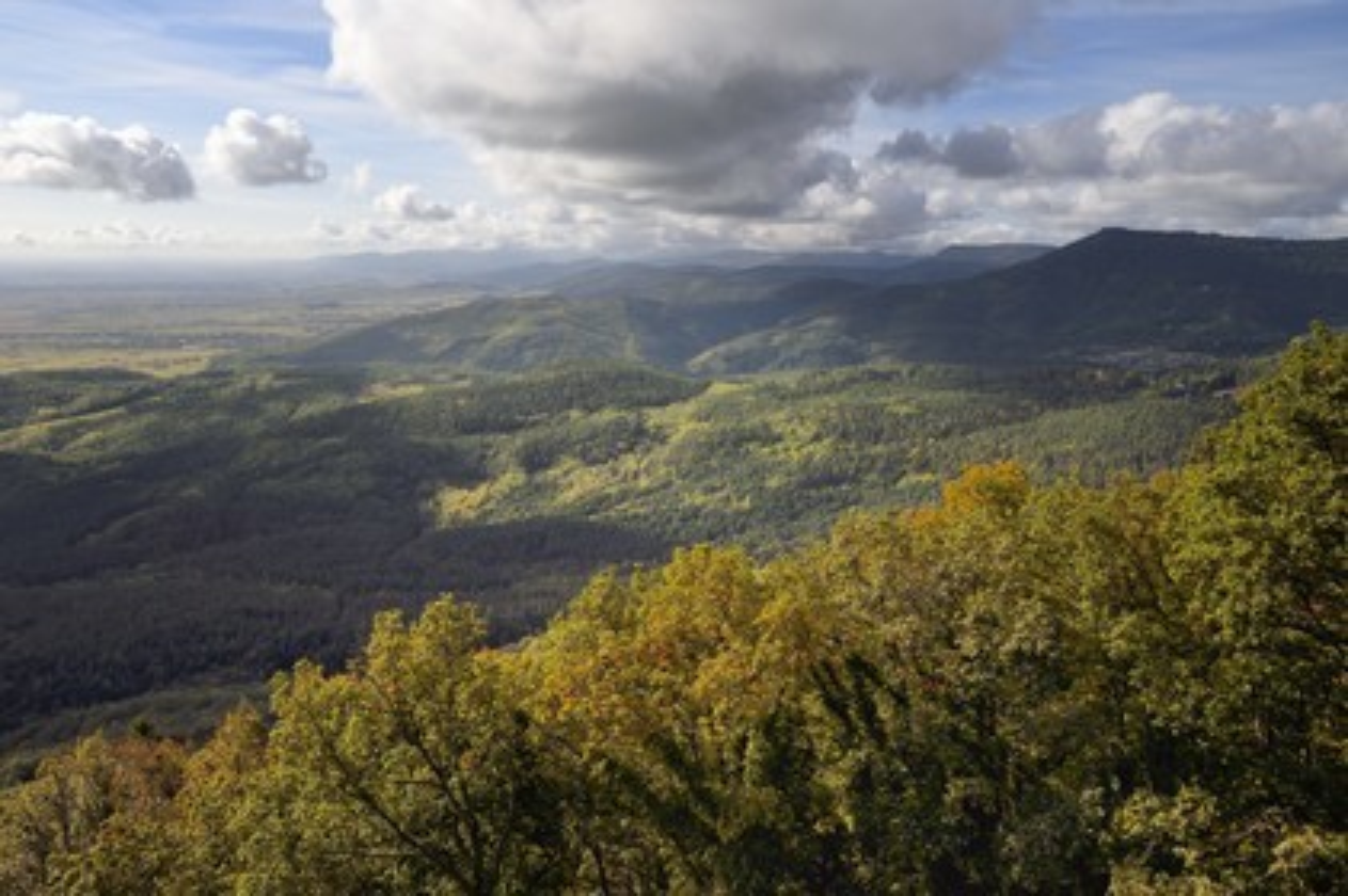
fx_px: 1085
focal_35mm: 29
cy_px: 448
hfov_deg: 63.7
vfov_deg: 44.9
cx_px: 674
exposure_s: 1/400
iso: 200
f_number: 10
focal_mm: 29
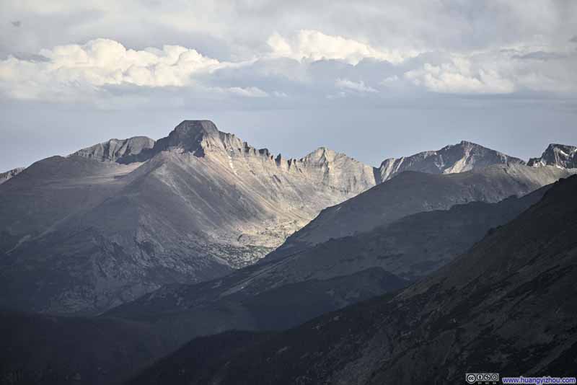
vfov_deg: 9.2
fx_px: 2405
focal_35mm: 150
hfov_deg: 13.7
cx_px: 288
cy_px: 192
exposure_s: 1/800
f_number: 4
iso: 100
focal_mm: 150
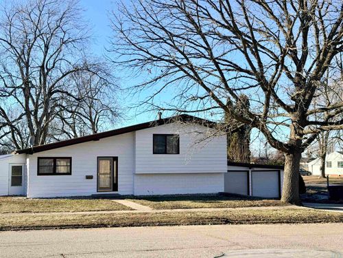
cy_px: 129
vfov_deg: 30.3
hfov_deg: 39.7
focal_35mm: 48
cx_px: 172
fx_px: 476
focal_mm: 6.76
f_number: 1.78
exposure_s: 1/3096
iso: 64
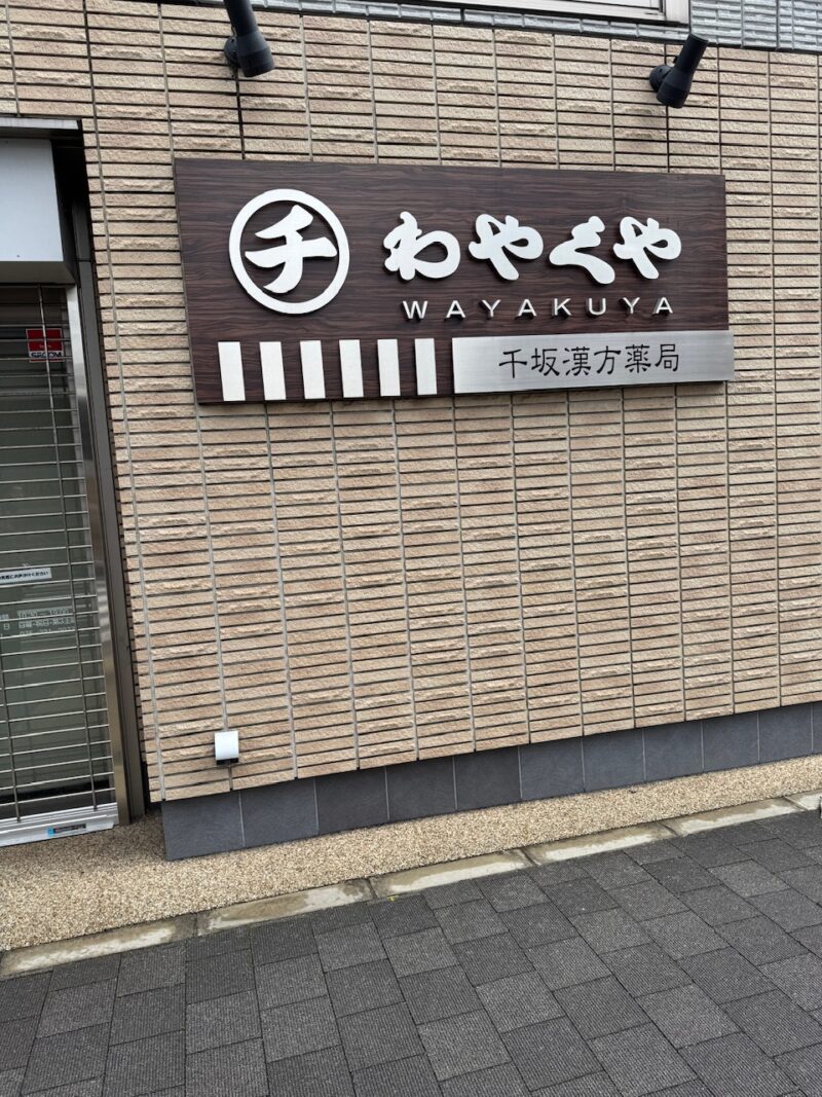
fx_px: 760
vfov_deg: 71.6
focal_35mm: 24
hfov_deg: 56.8
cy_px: 548
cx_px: 411
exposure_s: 1/1193
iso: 80
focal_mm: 6.76
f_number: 1.78
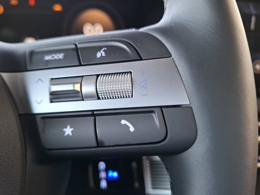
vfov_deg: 58.9
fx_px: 173
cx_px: 130
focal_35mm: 23
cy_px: 98
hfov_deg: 73.9
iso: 250
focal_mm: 5.54
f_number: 1.8
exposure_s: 1/50
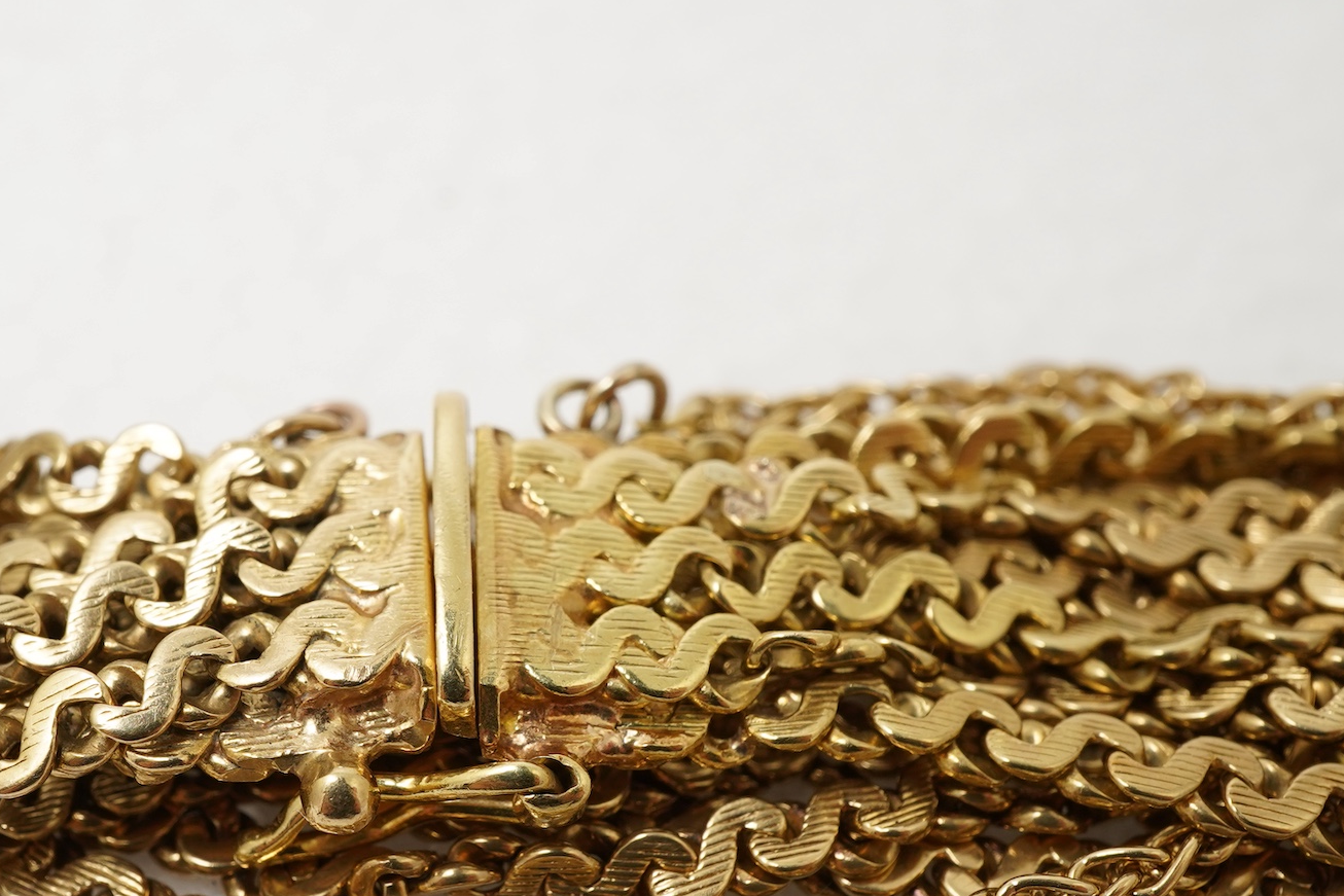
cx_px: 440
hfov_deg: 32.1
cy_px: 581
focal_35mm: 62
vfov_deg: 21.8
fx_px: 2315
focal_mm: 30
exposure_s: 1/125
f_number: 20
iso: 500
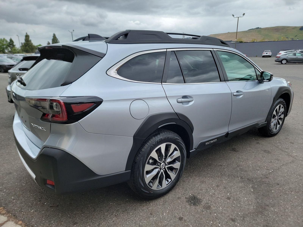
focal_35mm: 24
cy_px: 114
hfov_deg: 71.6
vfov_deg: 56.8
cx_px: 152
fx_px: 210
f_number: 1.8
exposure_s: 1/400
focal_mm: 6.7
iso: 50
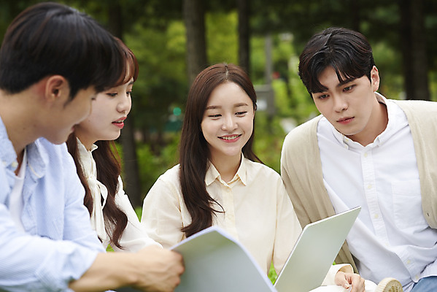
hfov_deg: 18.3
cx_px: 218
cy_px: 146
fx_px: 1360
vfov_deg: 12.2
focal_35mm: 112
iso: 320
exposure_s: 1/100
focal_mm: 112
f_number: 4.5
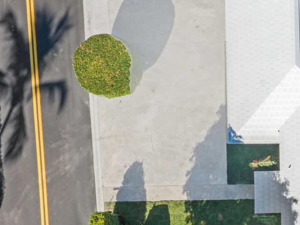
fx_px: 763
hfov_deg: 19.2
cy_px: 182
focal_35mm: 88
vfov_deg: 16.7
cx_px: 463
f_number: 7.1
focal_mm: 14.45
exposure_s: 1/50
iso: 100
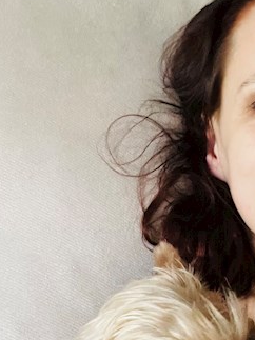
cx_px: 218
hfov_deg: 23.2
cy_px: 270
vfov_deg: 30.5
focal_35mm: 62
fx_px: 609
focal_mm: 2.71
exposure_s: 1/15
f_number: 2.2
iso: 800
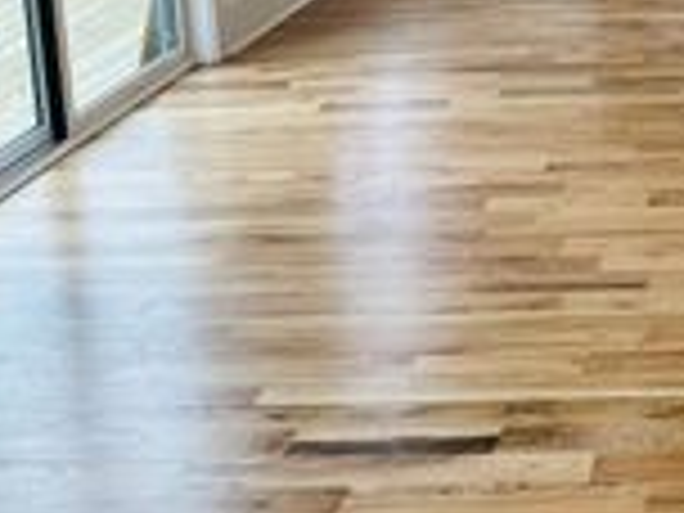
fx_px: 1561
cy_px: -137
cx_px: 760
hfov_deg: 23.2
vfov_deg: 17.6
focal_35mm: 79
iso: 64
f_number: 1.78
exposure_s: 1/192
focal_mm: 6.86
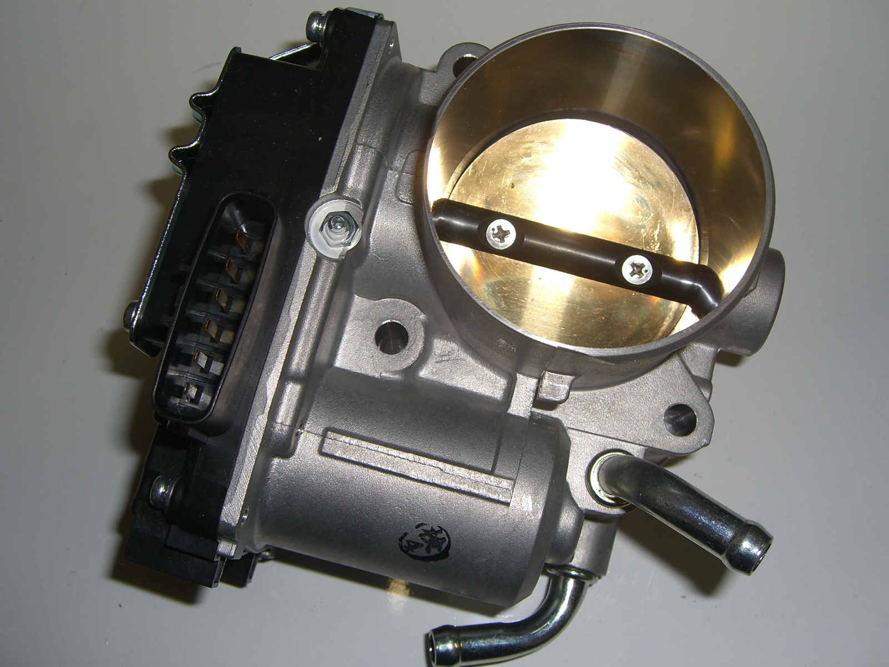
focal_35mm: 38
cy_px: 334
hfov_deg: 49.0
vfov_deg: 37.7
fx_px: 976
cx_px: 444
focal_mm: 7.9
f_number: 4
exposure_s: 1/60
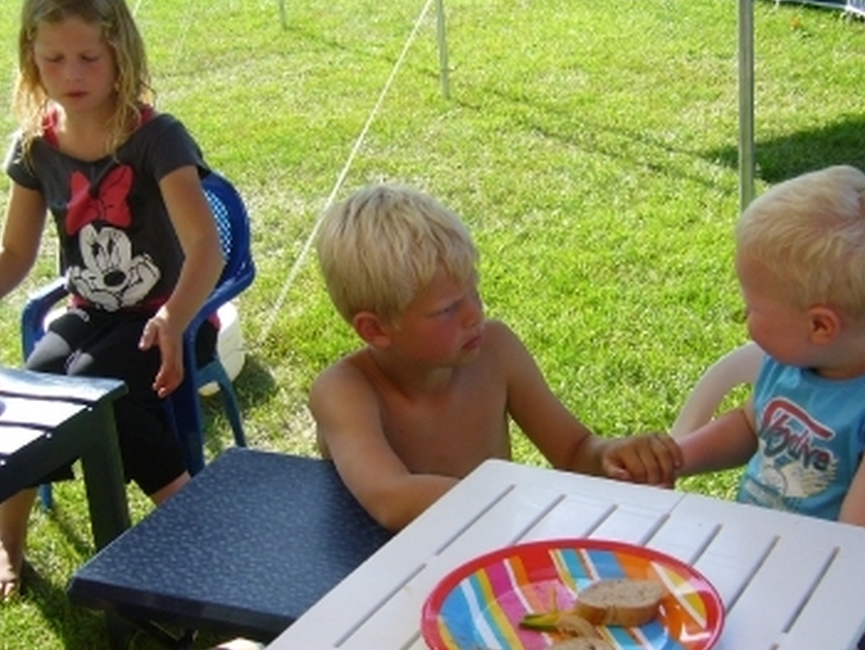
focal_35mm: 60
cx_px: 373
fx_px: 1500
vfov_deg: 24.4
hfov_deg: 32.1
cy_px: 356
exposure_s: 1/400
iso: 100
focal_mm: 5.8
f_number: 2.8
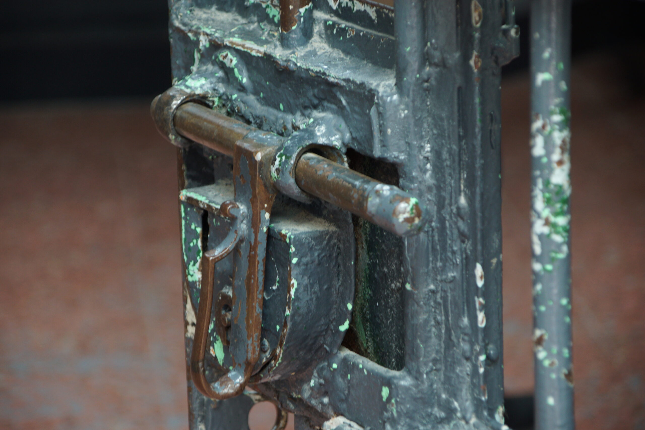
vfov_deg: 8.7
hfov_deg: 13.0
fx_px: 2822
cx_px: 322
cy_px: 215
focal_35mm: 158
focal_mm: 105
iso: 400
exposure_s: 1/4
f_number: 5.6
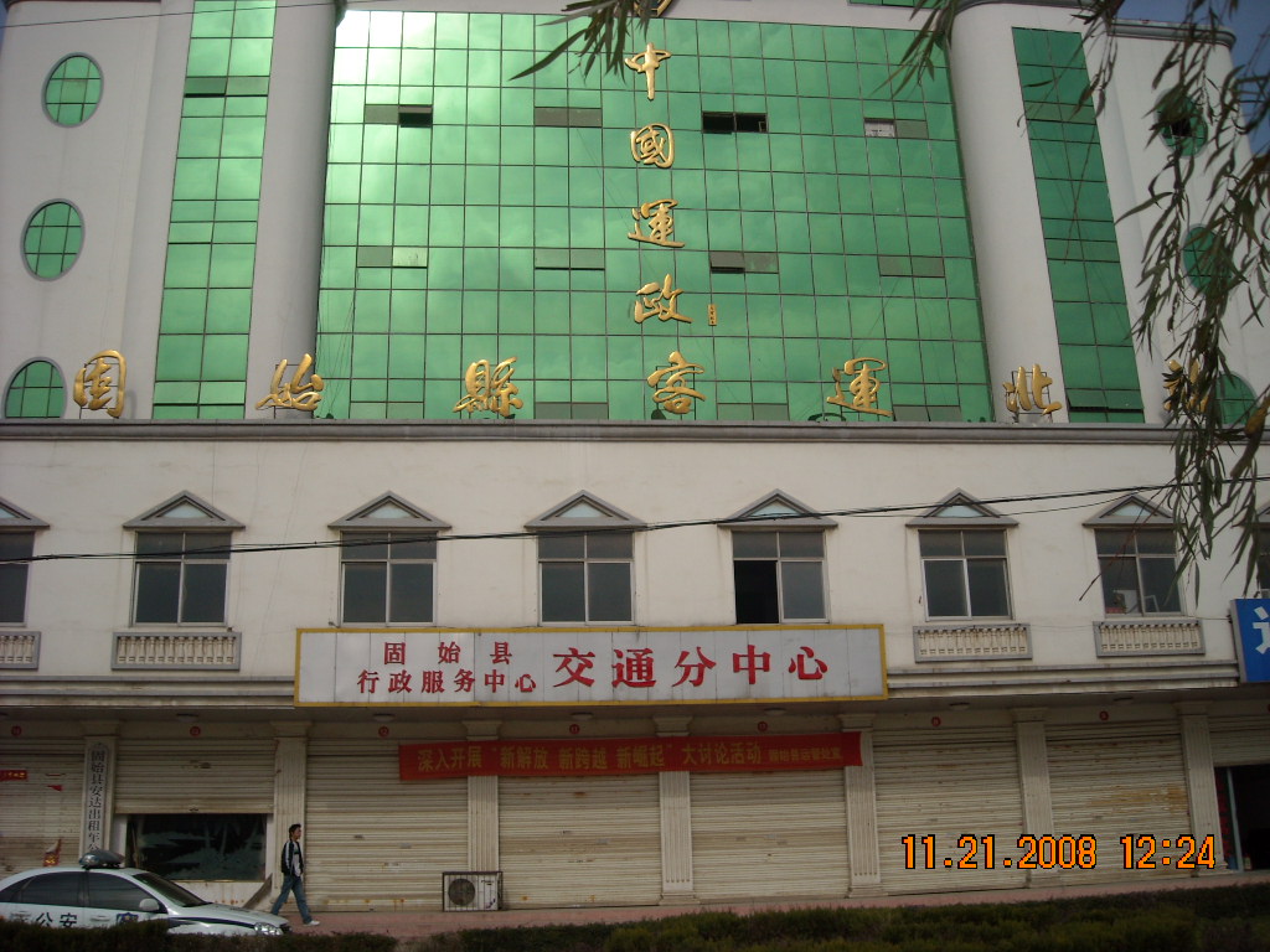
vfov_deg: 40.7
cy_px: 476
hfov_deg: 52.6
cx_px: 635
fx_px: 1284
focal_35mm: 35
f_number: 5.6
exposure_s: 1/738
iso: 64
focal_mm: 5.7
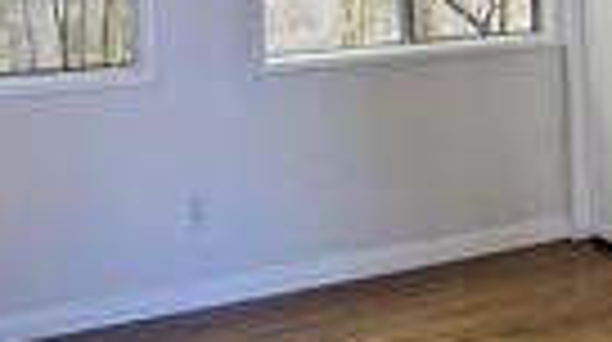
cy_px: -27
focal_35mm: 72
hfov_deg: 27.7
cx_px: 608
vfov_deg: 16.2
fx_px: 1167
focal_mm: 2.22
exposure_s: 1/99
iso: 250
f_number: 2.2
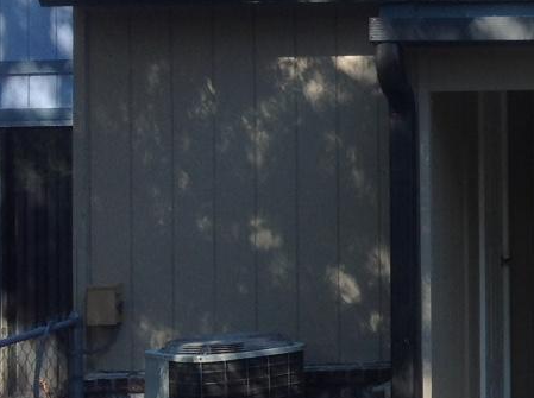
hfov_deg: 17.8
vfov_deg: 14.6
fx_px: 1555
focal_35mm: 101
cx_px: 764
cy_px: 135
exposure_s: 1/293
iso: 50
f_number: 2.4
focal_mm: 4.28
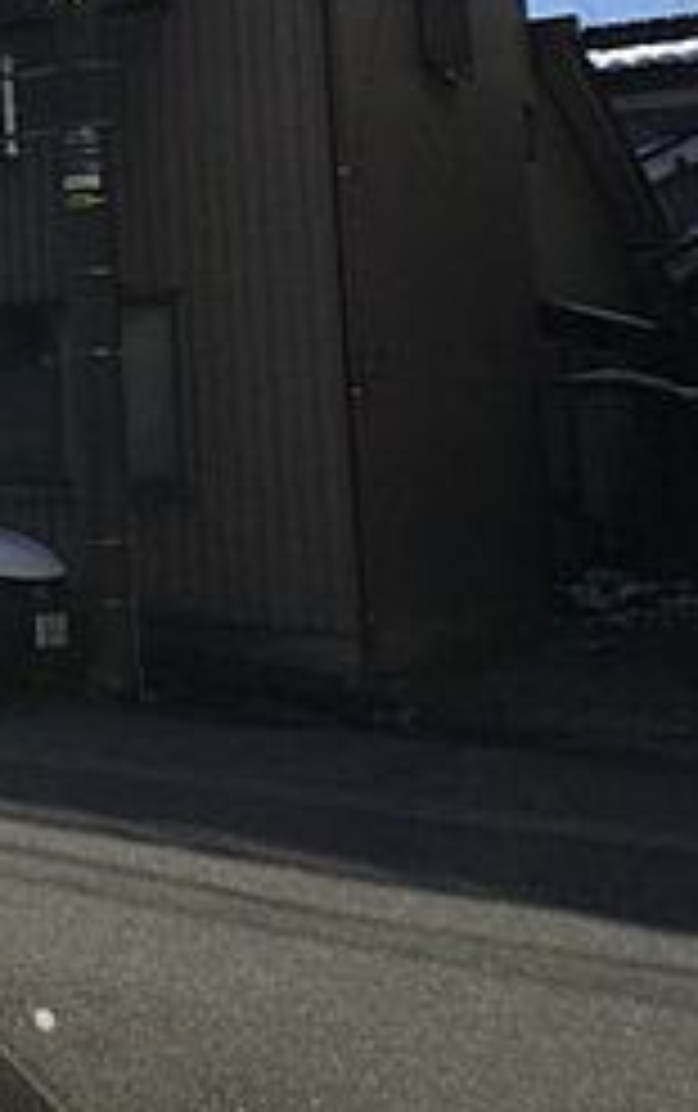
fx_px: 2580
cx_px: -527
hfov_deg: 13.9
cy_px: 162
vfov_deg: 23.8
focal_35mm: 85
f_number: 2.4
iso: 25
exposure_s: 1/2809
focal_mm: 3.3
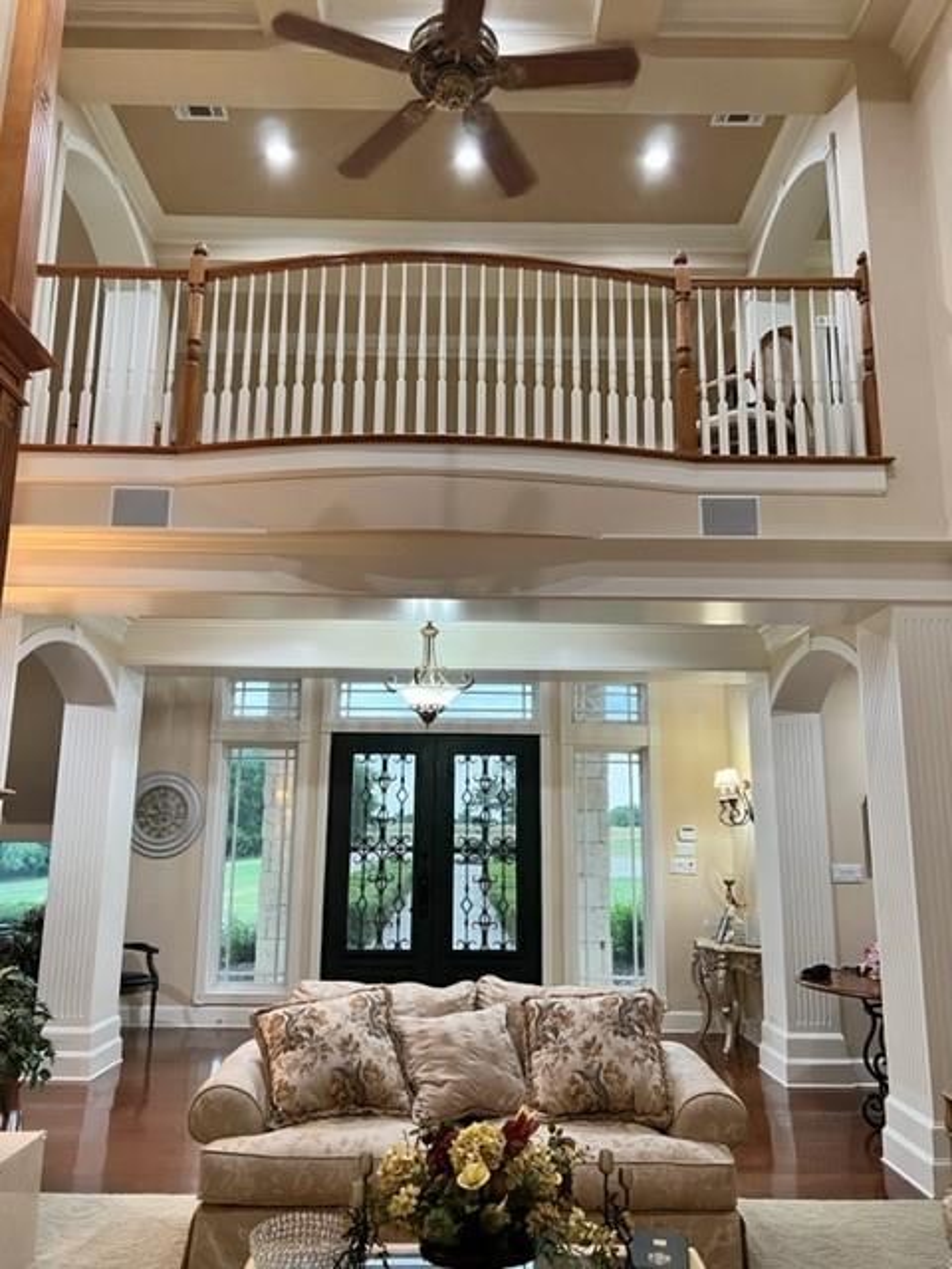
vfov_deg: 67.3
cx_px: 476
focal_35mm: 26
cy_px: 634
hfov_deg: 53.1
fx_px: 953
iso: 100
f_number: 1.5
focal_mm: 5.7
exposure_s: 1/60
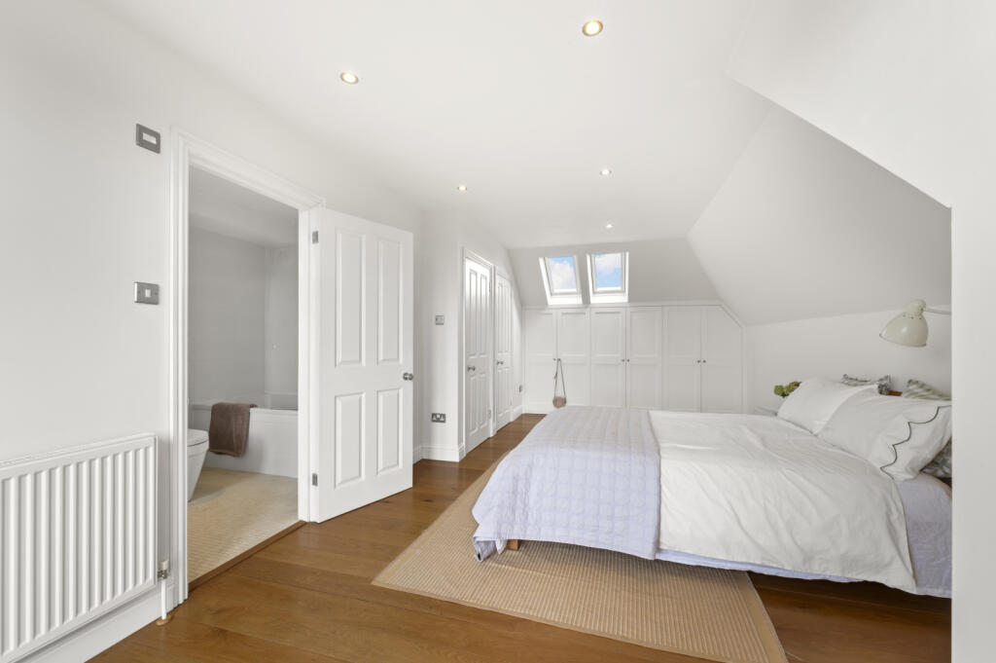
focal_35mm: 14
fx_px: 387
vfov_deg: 81.1
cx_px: 498
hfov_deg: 104.3
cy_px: 332
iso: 200
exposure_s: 1/2
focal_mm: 14
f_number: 16
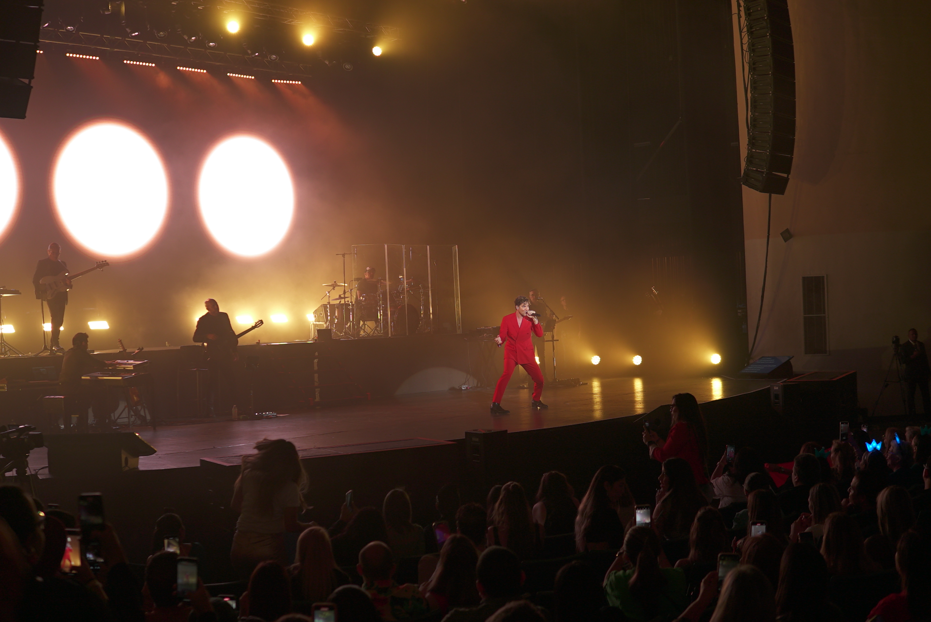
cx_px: 466
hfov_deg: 43.6
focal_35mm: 45
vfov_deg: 29.9
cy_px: 311
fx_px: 1164
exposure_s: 1/200
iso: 200
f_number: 2.5
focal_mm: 30
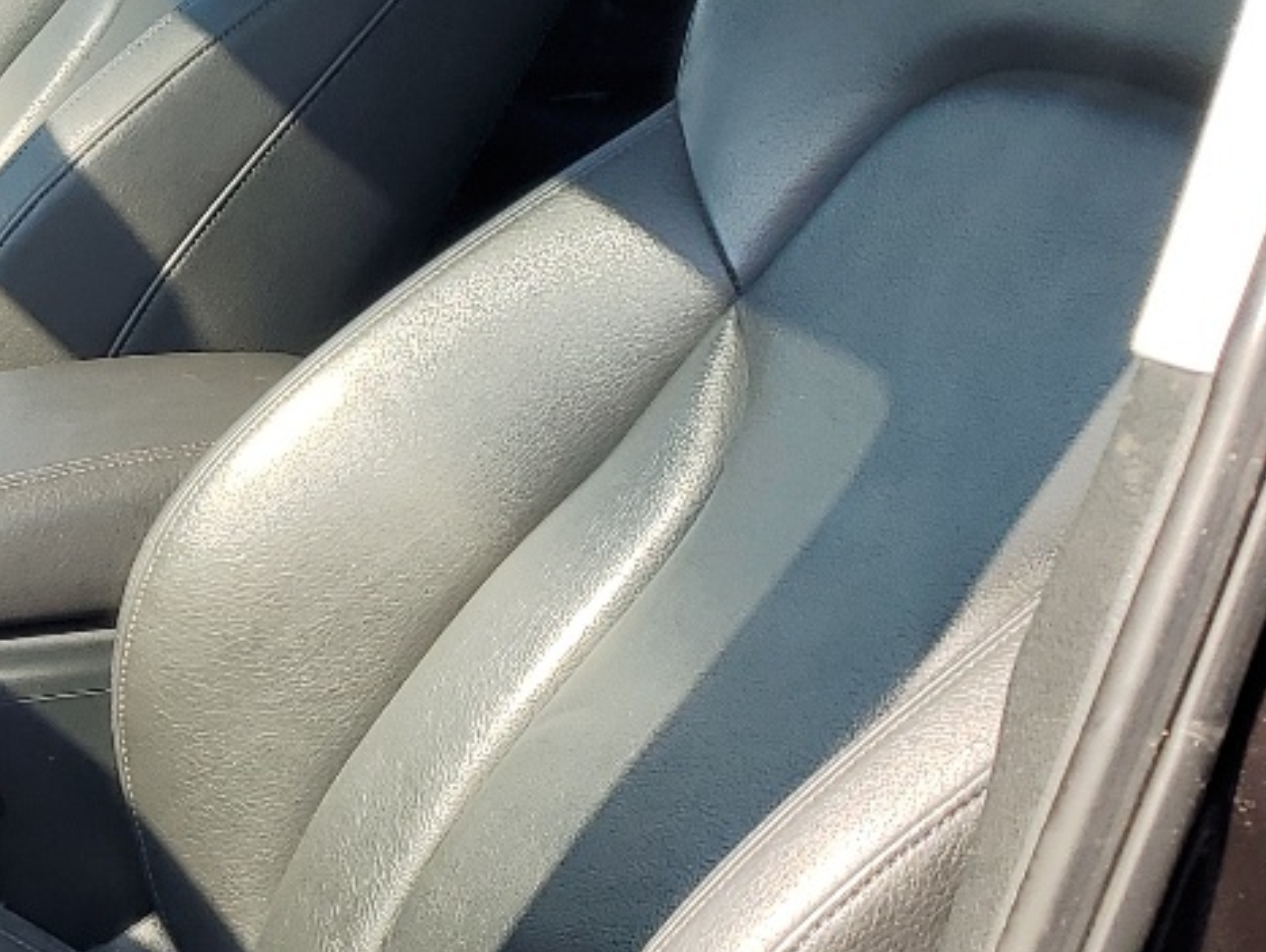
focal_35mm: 89
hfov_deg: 18.9
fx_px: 3257
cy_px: 448
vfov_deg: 16.6
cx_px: -718
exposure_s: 1/556
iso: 50
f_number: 1.5
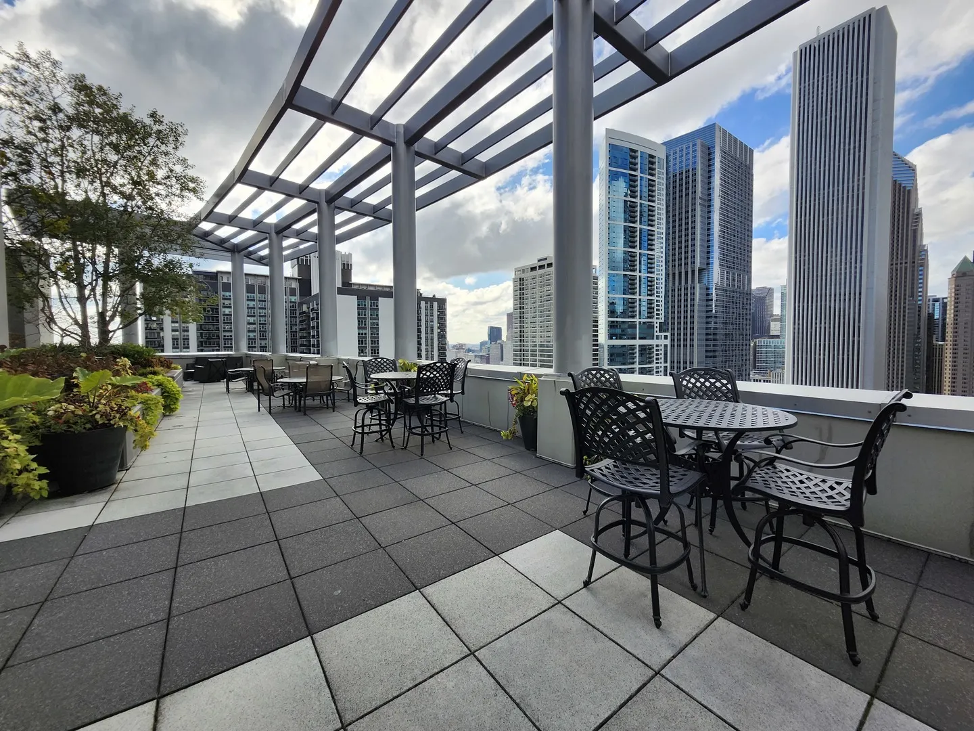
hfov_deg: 106.2
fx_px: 366
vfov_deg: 89.9
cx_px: 487
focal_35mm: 13
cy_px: 366
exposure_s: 1/1212
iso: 40
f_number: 2.2
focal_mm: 1.74
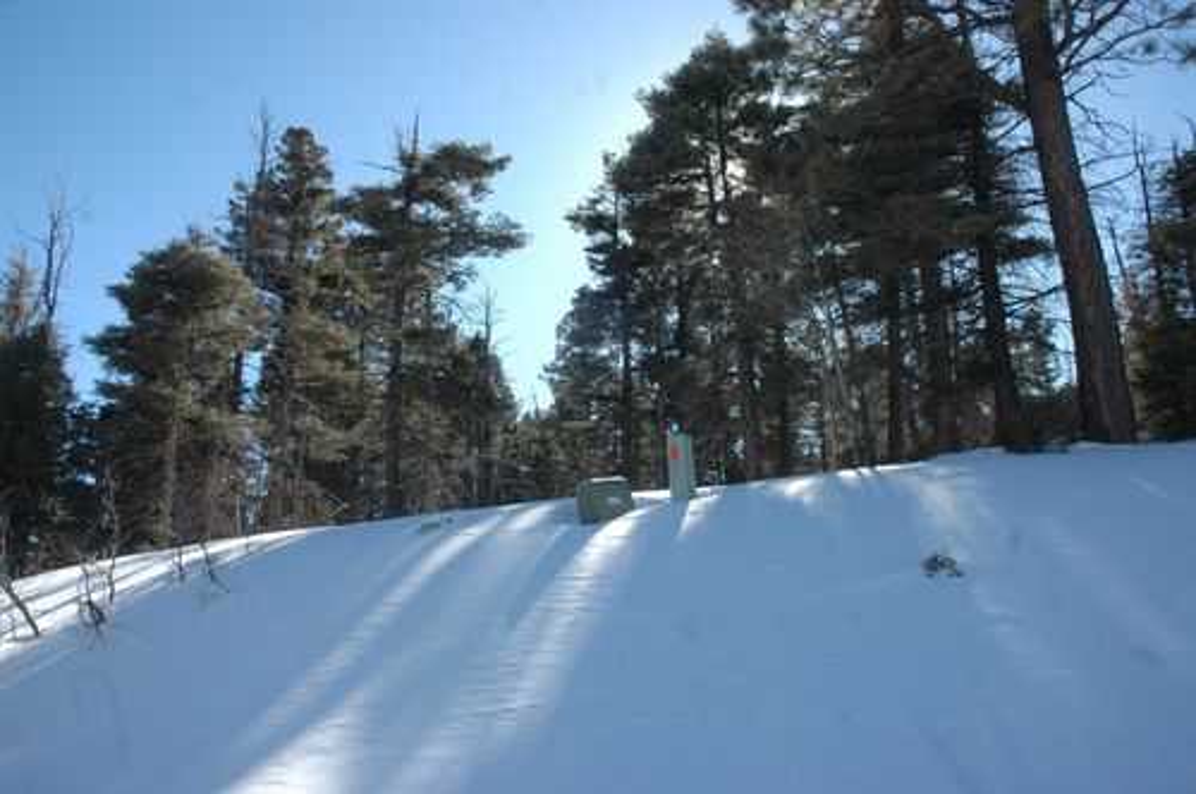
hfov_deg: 67.4
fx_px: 896
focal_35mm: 27
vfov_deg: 47.8
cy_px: 397
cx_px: 598
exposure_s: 1/320
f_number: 9
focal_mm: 18
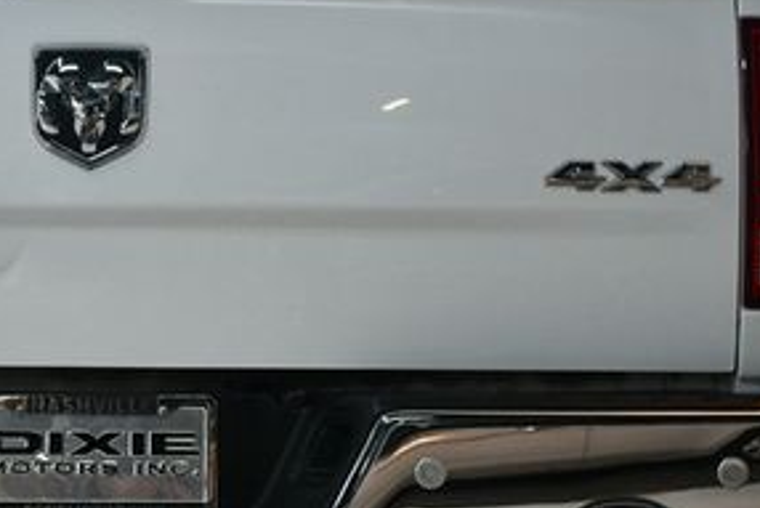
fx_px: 1605
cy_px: 274
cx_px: 114
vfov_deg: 18.0
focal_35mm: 76
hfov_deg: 26.0
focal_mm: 23
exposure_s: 1/125
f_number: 3.8
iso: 800
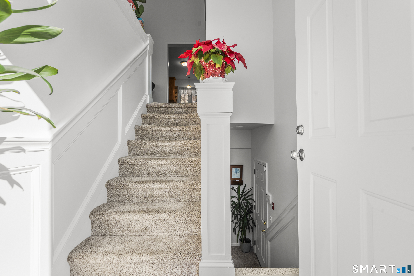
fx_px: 184
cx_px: 207
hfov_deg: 96.7
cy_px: 138
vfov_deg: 73.7
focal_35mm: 16
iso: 250
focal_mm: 16
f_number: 9
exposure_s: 1/25
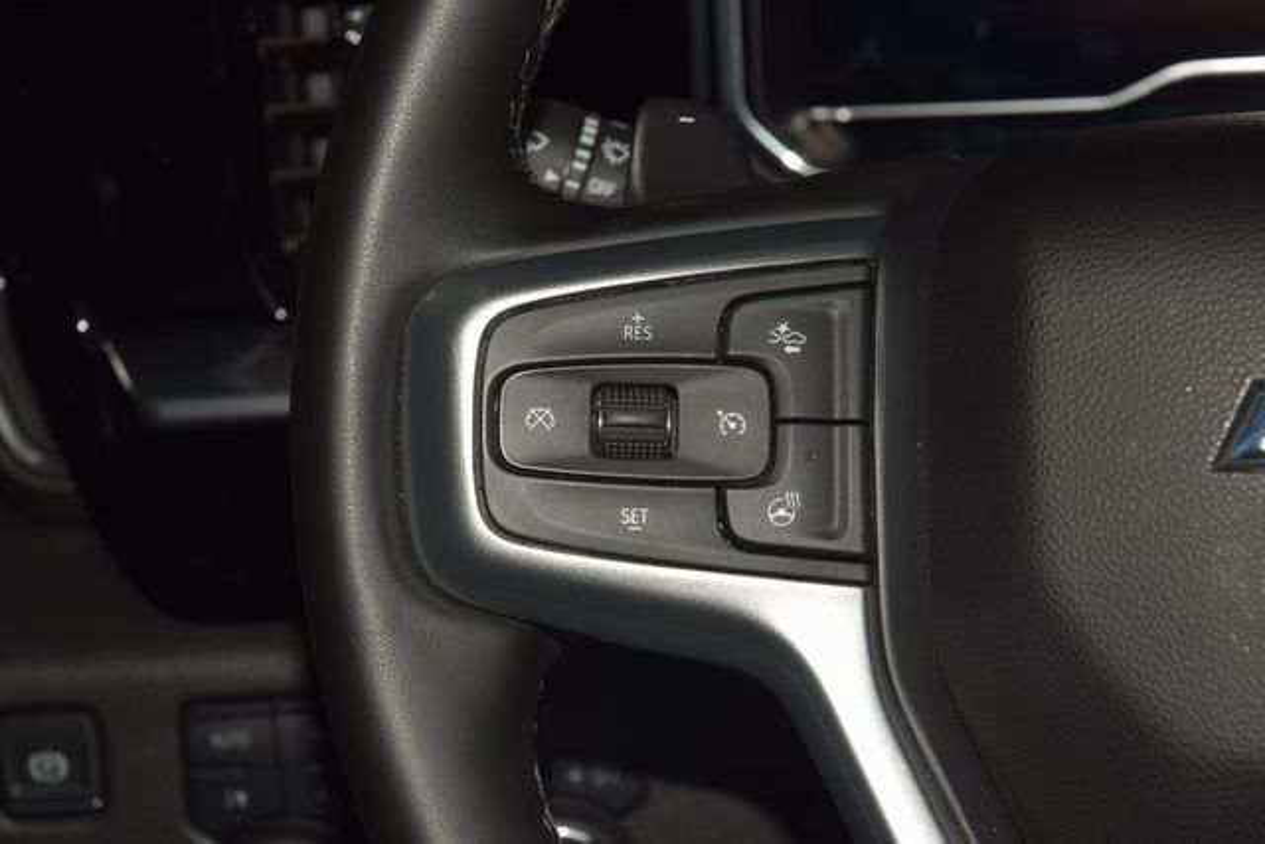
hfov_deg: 19.5
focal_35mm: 105
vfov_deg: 13.0
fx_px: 3690
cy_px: 422
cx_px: 632
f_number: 8
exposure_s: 1/125
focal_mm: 70
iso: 100
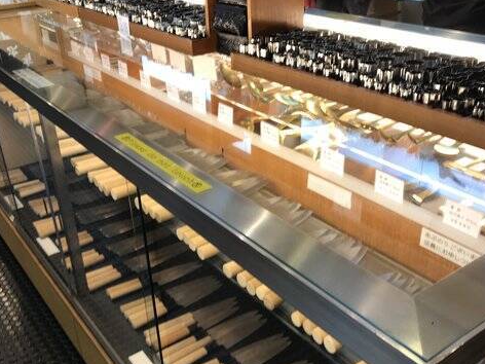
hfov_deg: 48.9
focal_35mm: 38
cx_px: 227
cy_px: 220
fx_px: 532
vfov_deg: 37.6
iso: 32
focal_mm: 3.99
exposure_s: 1/30
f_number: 1.8
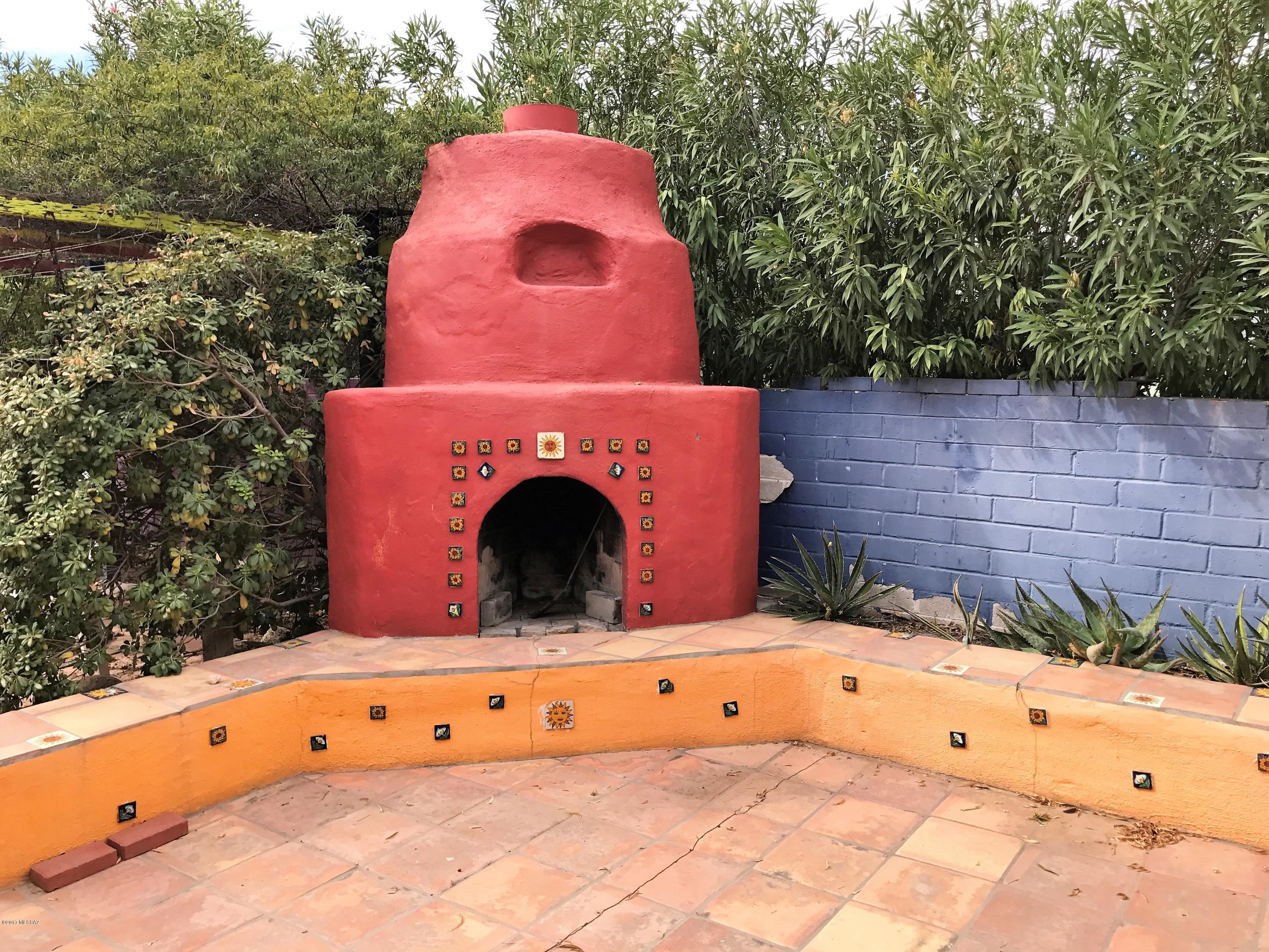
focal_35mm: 28
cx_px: 634
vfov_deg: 49.7
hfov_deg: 63.4
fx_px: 1026
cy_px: 476
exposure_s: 1/714
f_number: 1.8
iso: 20
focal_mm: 3.99
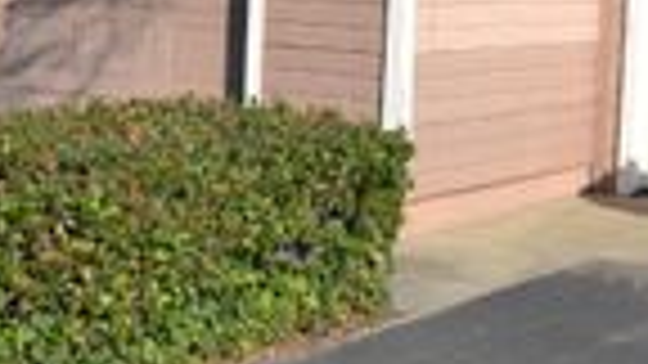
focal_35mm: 98
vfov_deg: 12.3
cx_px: 248
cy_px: 83
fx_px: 1684
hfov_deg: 21.7
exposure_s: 1/250
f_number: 8
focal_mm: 18
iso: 100
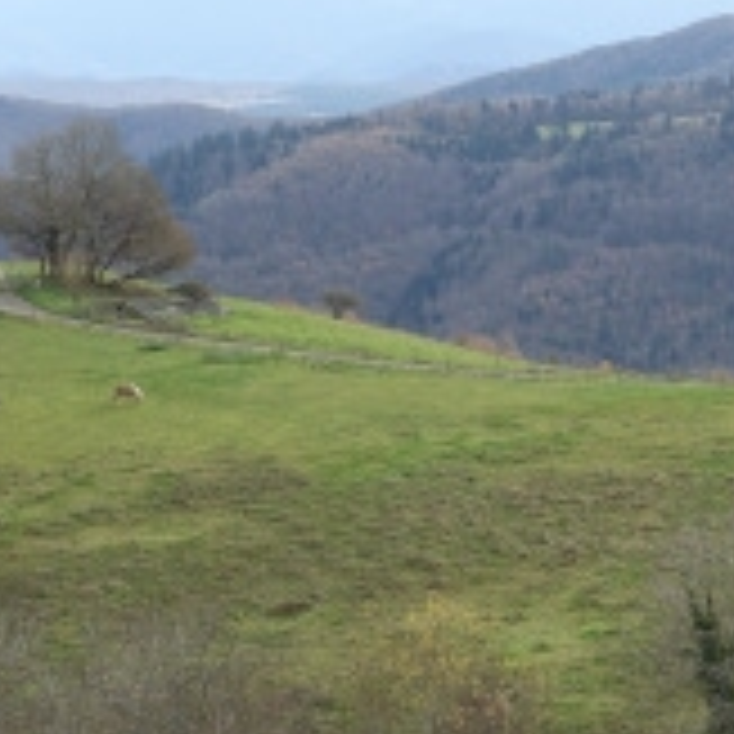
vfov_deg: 11.7
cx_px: 910
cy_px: 516
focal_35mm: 149
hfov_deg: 11.5
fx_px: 3574
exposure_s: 1/160
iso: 125
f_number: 5.6
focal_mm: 21.01
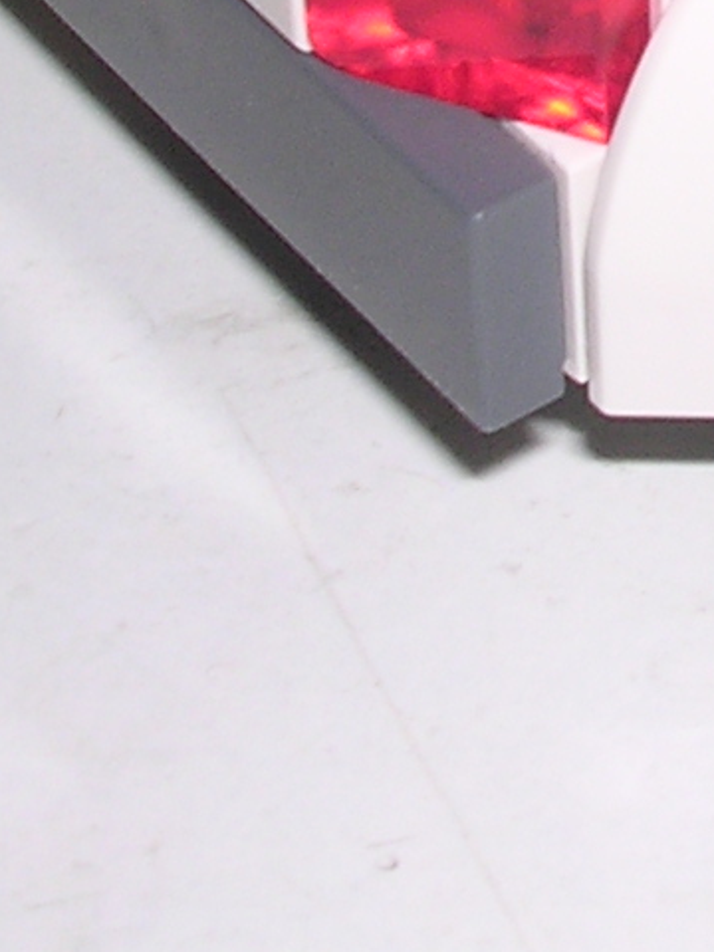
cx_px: 1216
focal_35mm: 162
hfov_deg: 8.8
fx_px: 4455
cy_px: -502
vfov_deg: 11.6
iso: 100
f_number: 5.6
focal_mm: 5.8
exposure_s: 1/60.1
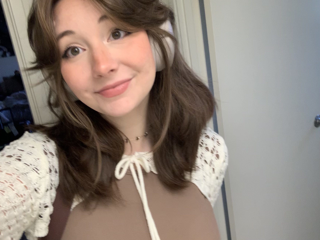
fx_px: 296
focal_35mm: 32
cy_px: 120
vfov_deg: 44.2
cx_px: 160
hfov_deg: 56.8
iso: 80
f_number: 2.2
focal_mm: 2.87
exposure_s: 1/60
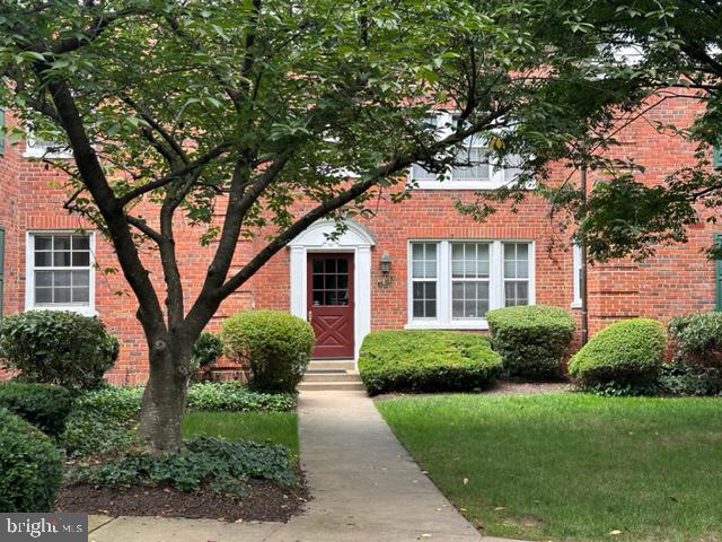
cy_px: 271
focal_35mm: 48
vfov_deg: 30.3
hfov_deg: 39.7
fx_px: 1001
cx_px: 361
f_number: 1.78
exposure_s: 1/430
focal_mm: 6.86
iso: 64
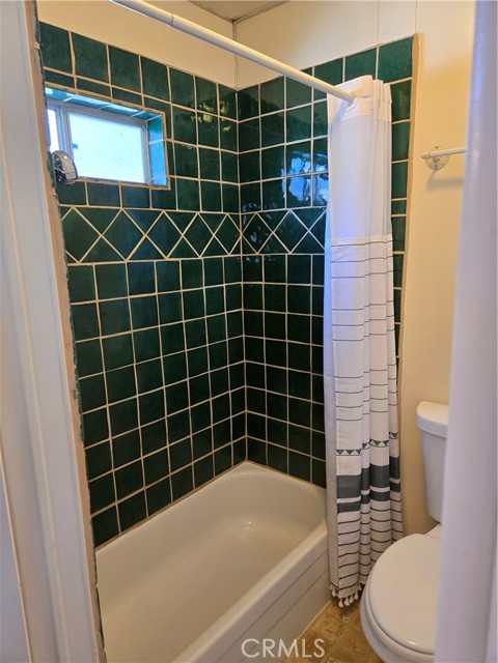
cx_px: 249
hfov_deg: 58.9
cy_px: 332
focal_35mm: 23
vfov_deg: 73.9
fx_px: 441
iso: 160
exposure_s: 1/120
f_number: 1.8
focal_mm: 5.4
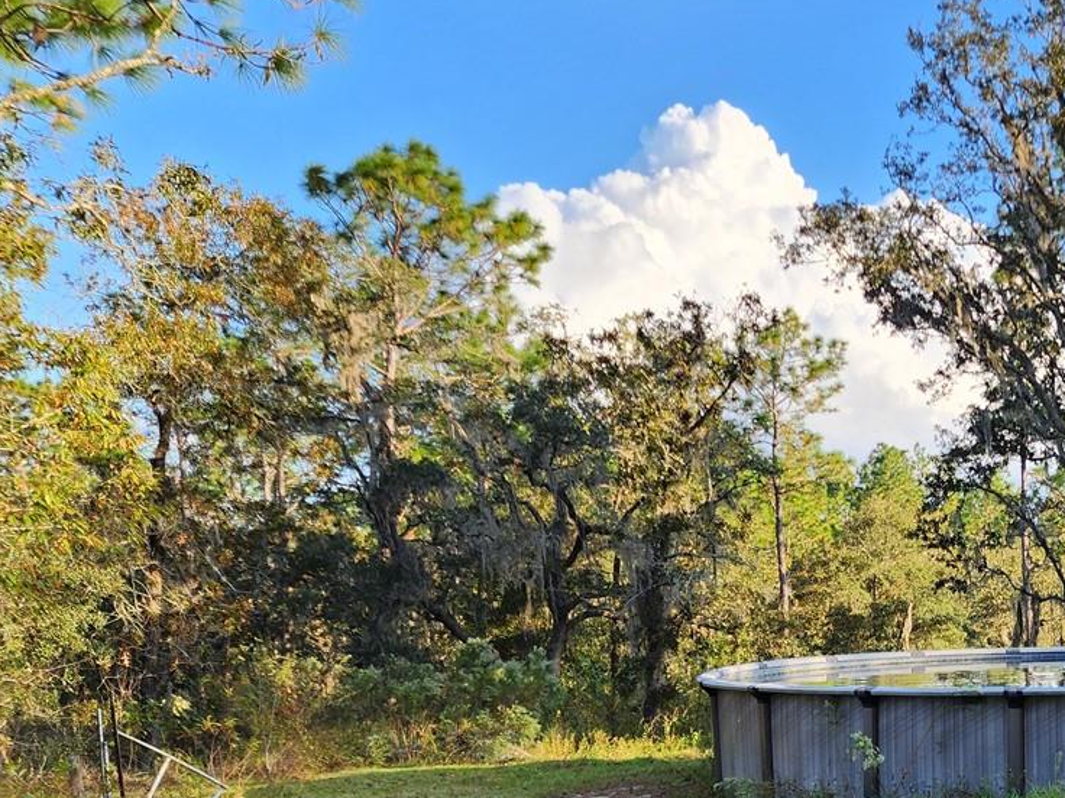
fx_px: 1538
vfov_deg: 28.3
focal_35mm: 50
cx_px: 1081
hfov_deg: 34.5
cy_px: 674
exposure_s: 1/243
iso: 12
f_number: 1.8
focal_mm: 6.4
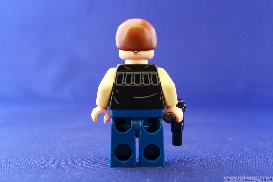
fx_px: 379
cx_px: 136
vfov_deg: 27.0
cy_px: 91
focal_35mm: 50
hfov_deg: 39.6
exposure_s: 1/2
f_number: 4
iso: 80
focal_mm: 9.8
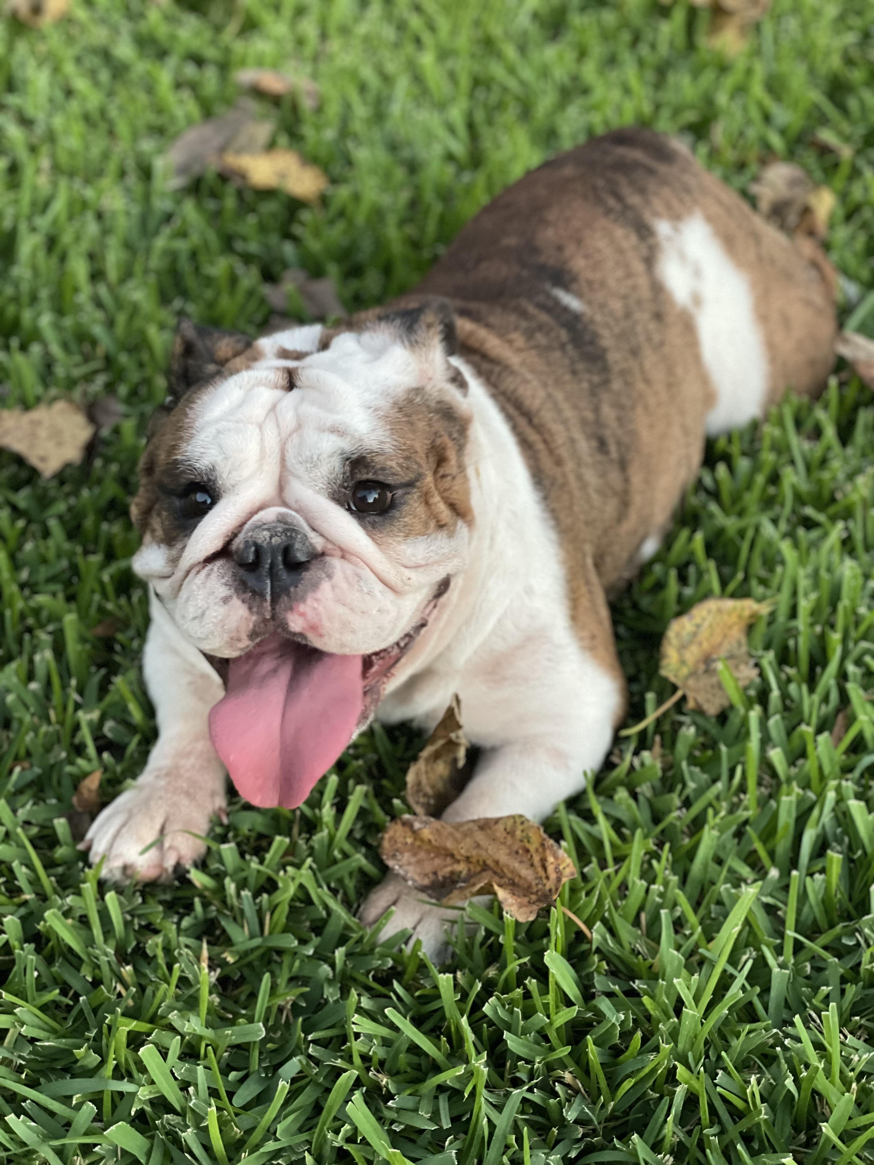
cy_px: 582
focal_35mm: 52
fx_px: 1751
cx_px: 437
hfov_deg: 28.0
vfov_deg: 36.8
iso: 500
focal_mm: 6
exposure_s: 1/31
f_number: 2
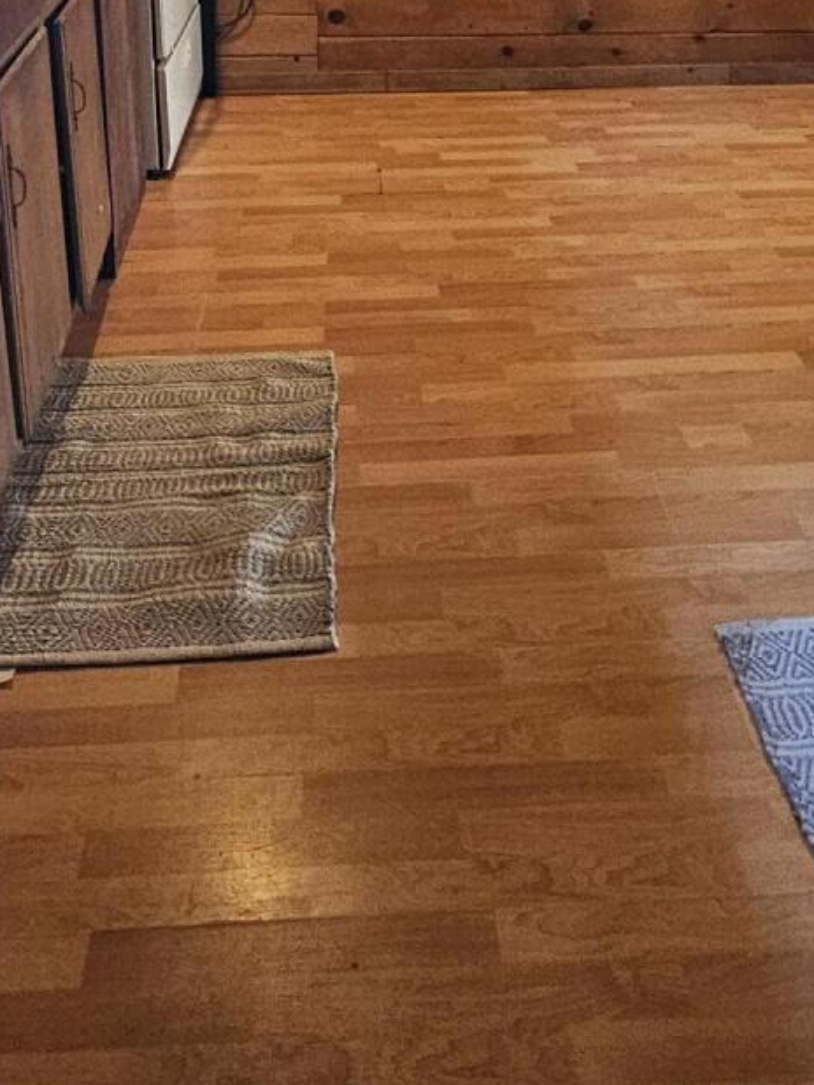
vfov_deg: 39.0
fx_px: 1317
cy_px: -30
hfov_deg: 34.3
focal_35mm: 42
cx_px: 370
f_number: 2.2
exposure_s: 1/30
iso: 320
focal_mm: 2.2
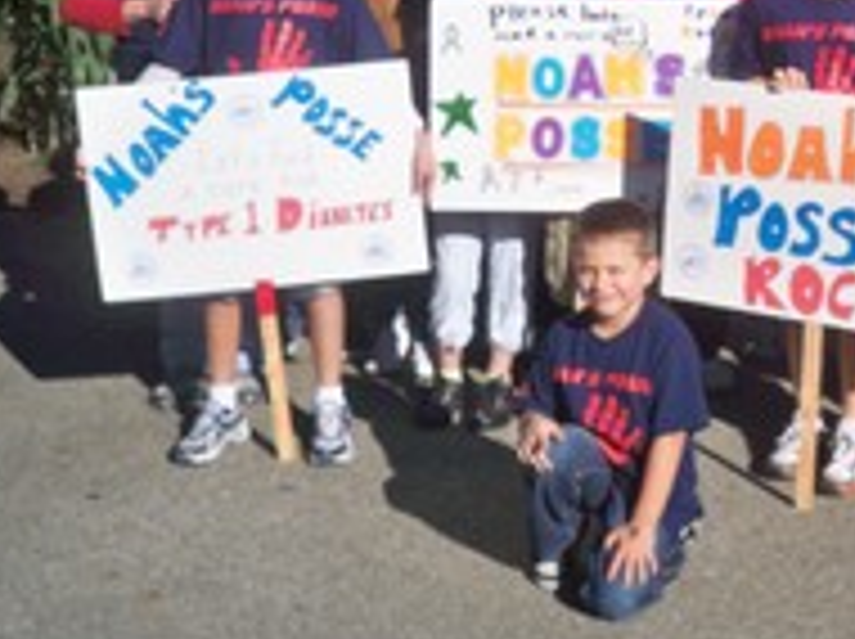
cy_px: 25
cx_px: 776
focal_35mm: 72
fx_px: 1776
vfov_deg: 19.9
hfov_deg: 26.1
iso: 64
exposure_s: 1/640
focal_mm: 6.3
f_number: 4.7
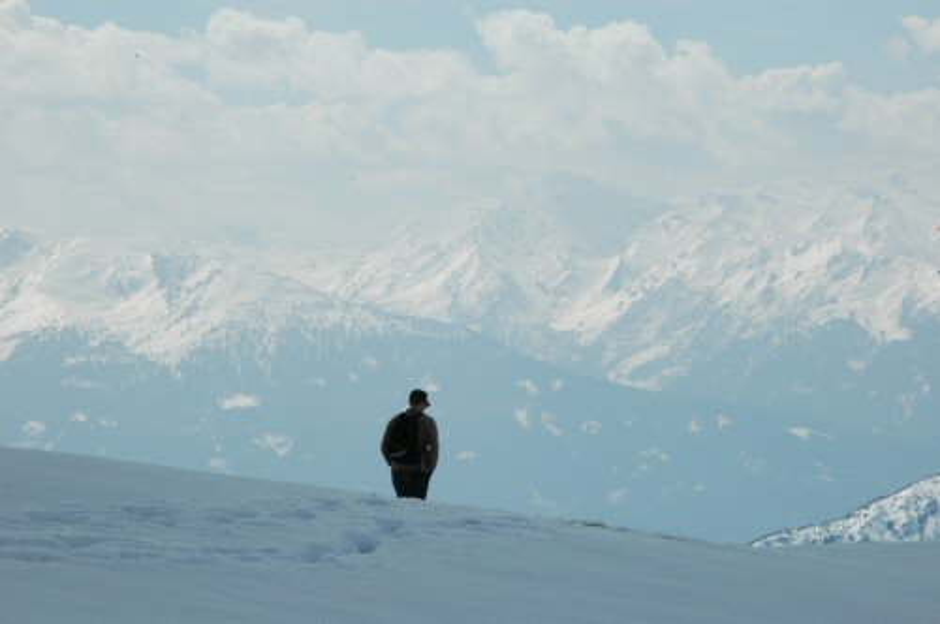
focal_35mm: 202
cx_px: 470
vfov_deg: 6.8
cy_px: 312
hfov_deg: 10.2
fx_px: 5281
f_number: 20
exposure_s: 1/125
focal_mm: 135
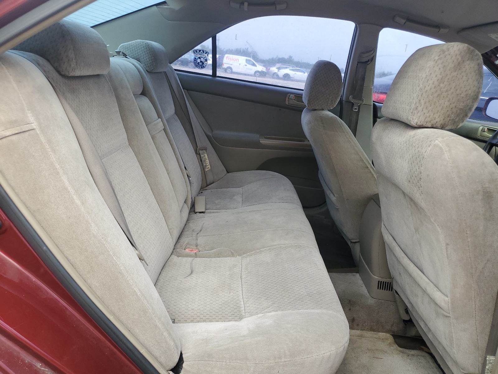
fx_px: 374
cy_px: 187
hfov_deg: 67.3
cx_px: 249
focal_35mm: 26
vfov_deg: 53.1
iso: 50
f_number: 1.5
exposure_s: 1/345
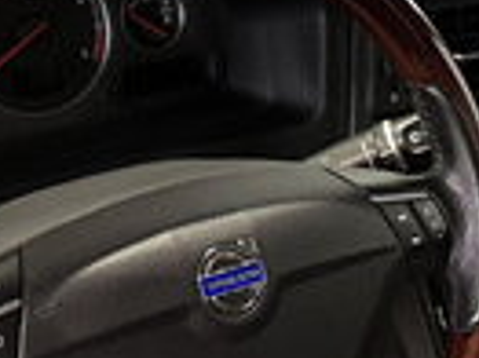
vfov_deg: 13.2
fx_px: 1521
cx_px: 428
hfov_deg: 17.6
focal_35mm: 110
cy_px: 387
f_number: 1.8
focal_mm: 6.86
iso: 1000
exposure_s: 1/25
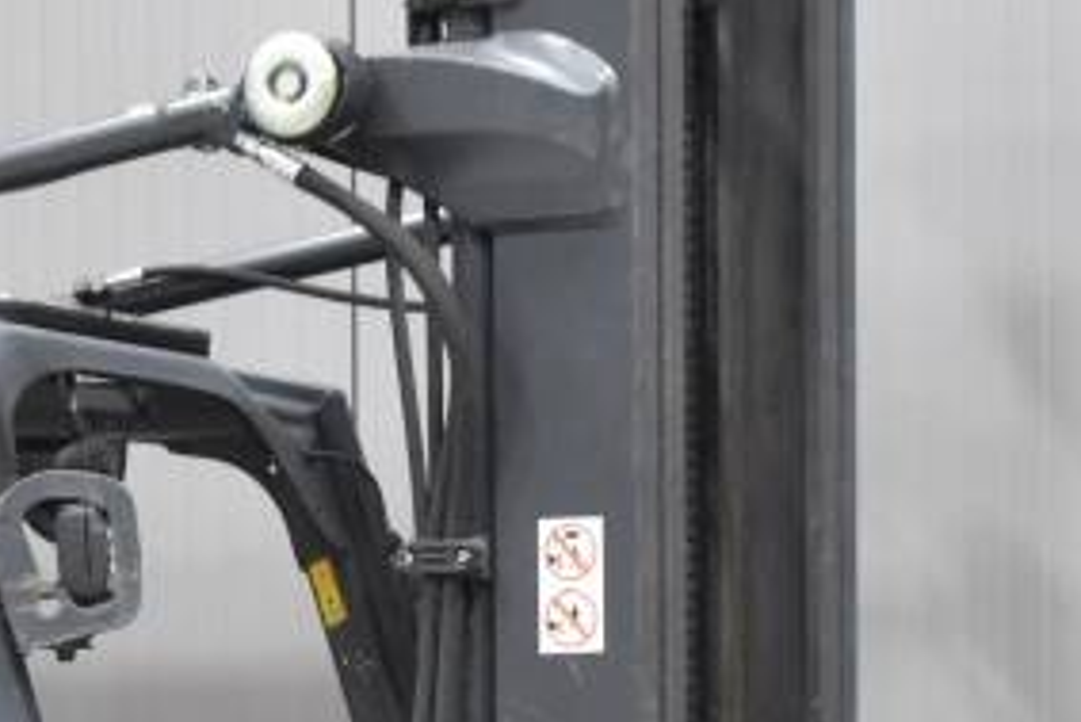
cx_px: 199
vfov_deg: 8.5
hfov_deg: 12.8
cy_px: 1031
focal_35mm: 159
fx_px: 4780
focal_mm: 25
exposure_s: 1/25
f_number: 5
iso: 1600
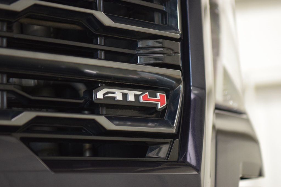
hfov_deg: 19.5
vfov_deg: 13.0
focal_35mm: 105
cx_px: 140
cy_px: 94
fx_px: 820
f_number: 2.8
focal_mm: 70
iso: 1600
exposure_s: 1/100
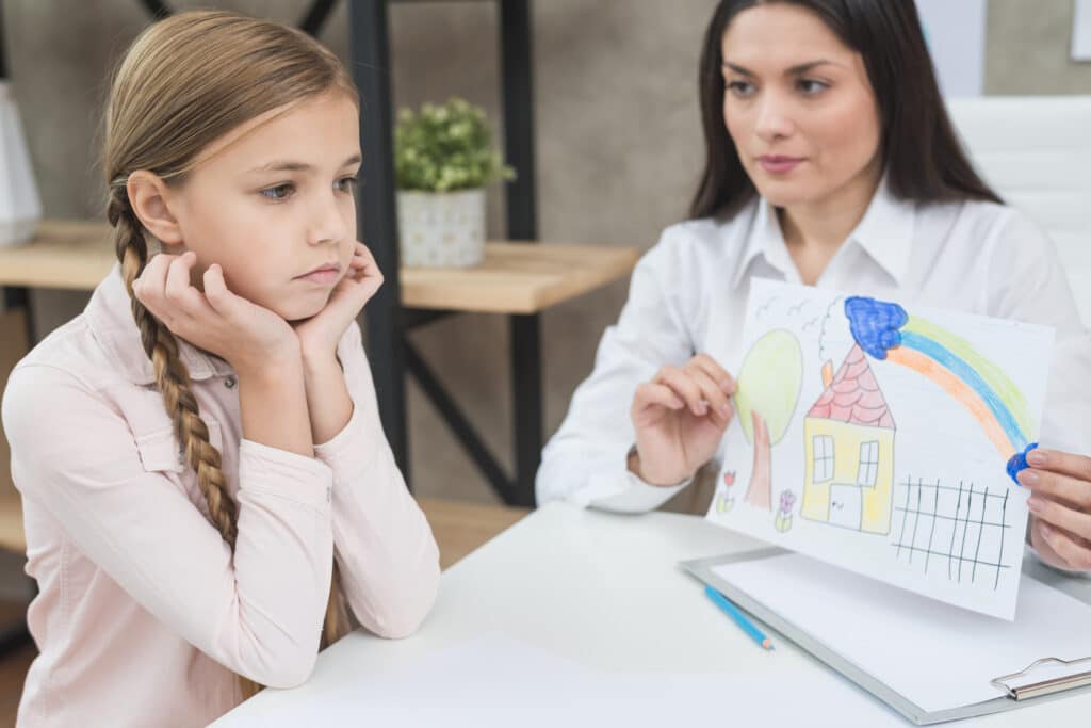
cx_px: 546
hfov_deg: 39.6
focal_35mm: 50
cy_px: 364
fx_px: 1515
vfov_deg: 27.0
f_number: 3.5
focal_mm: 50
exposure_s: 1/160
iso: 320
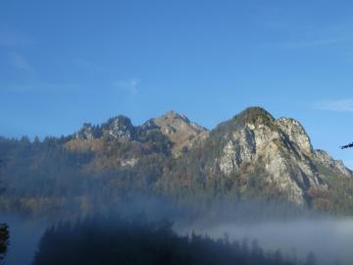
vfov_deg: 38.7
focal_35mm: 37
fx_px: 377
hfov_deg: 50.1
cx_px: 176
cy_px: 132
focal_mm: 6.7
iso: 80
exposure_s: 1/500
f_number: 3.7
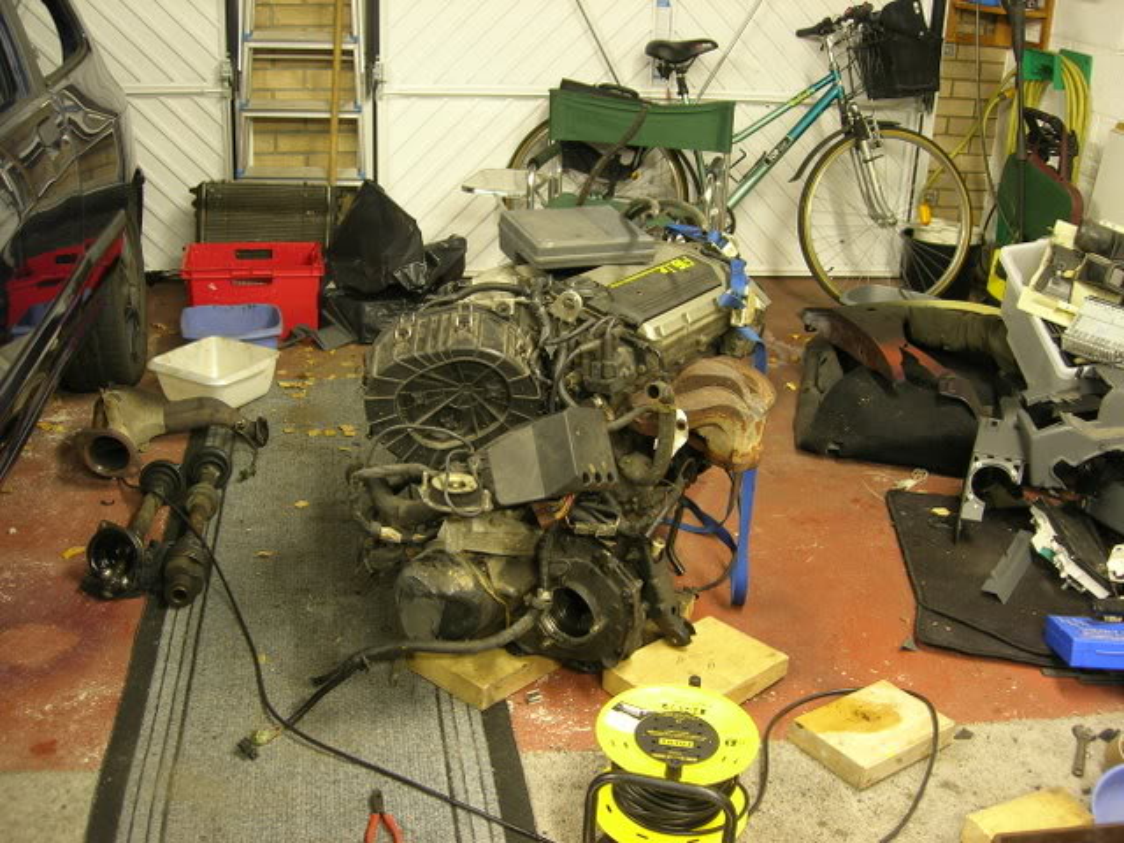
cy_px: 422
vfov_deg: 37.7
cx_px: 562
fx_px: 1234
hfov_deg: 49.0
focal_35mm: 38
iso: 82
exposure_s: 1/3.7
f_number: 2.8
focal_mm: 7.8
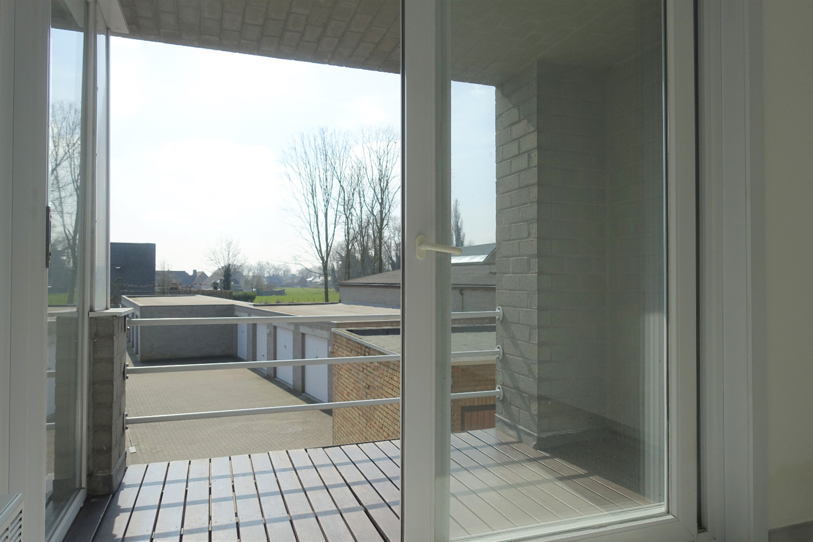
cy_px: 271
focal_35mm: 24
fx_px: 542
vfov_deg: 53.1
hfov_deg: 73.7
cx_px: 406
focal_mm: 8.8
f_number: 4
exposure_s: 1/200
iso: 125
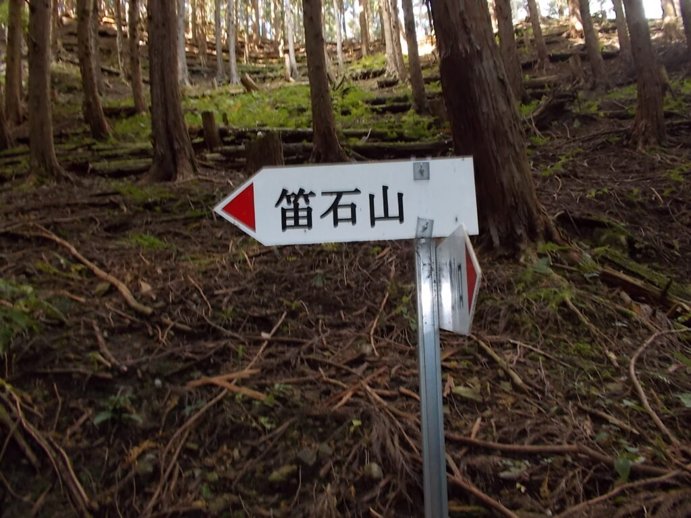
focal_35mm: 26
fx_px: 519
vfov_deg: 53.1
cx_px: 346
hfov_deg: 67.3
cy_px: 259
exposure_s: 1/25
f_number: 3.2
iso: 200
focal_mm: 4.6
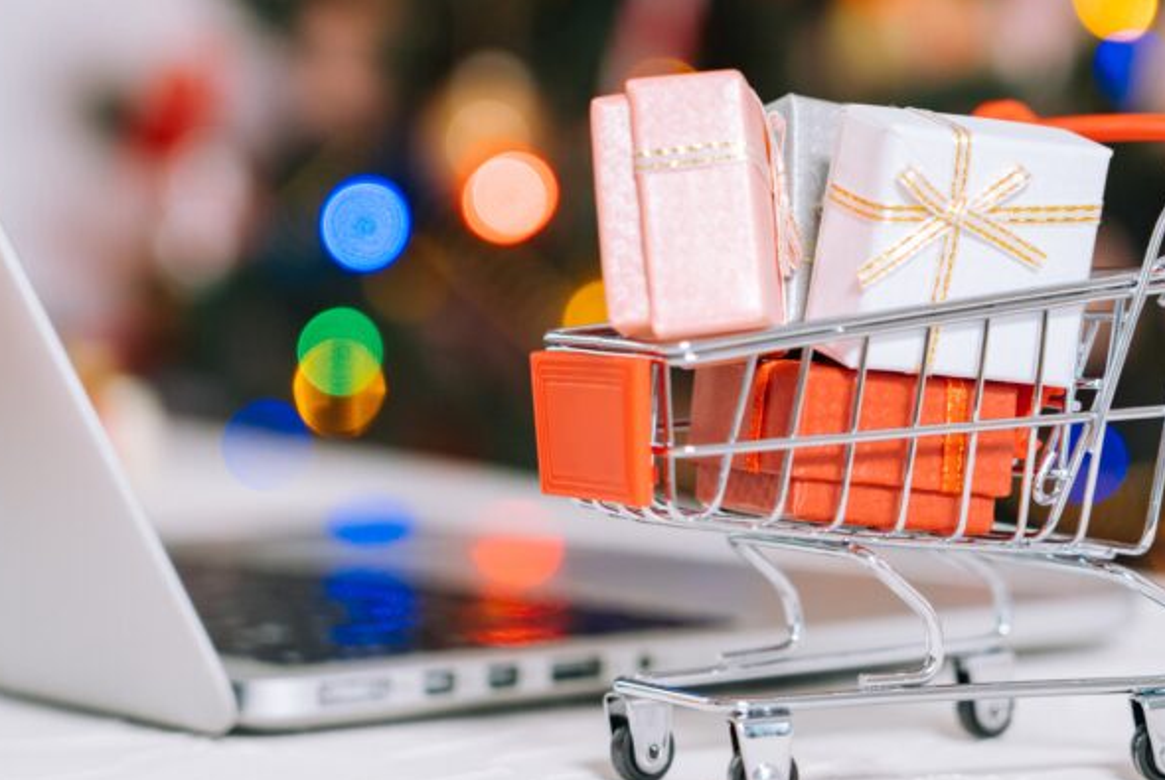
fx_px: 4439
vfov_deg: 10.0
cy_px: 366
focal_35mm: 137
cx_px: 669
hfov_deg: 14.9
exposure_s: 1/30
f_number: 4
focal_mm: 105
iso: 800
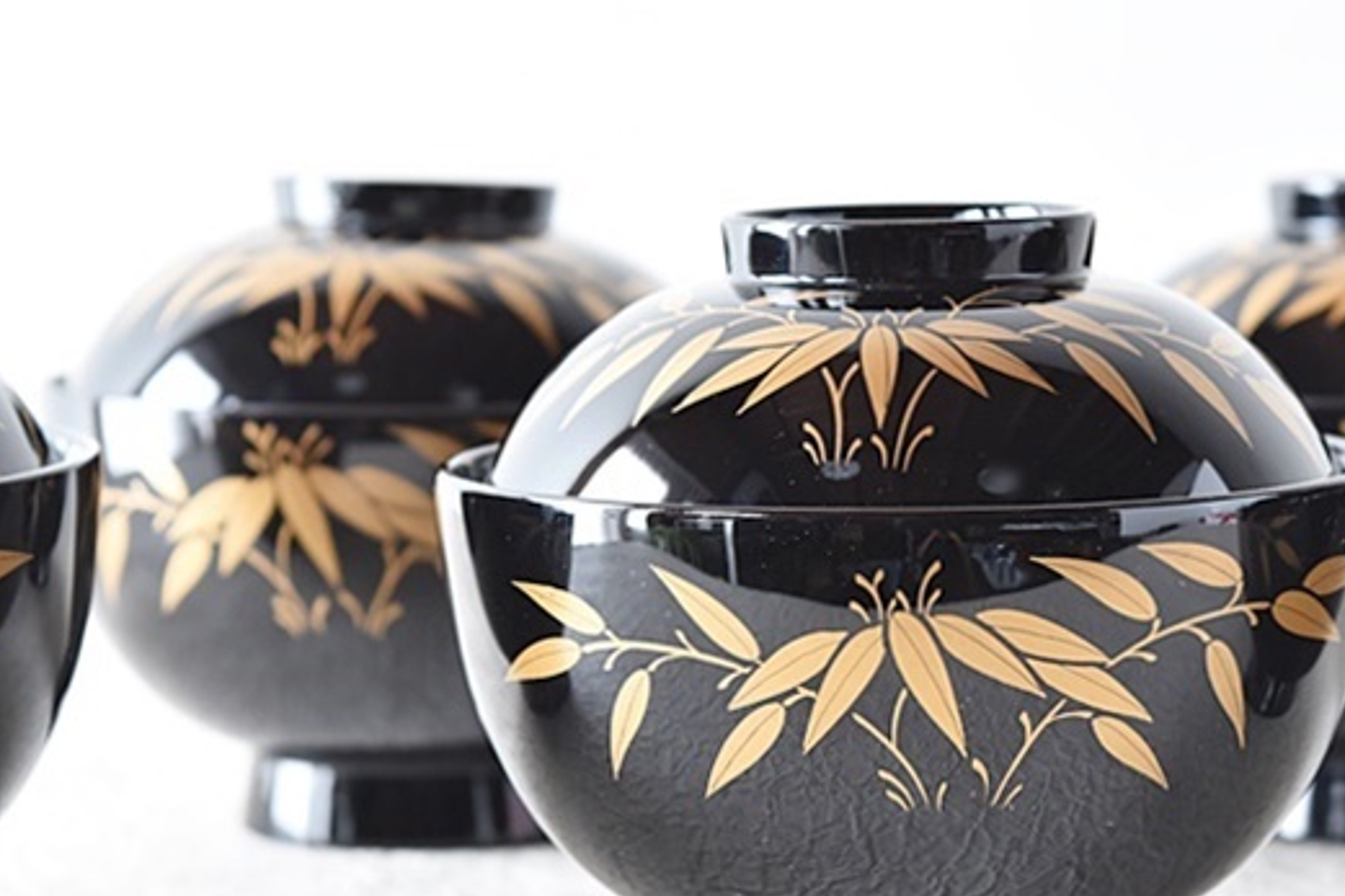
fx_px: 4734
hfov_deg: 16.1
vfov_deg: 10.8
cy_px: 636
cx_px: 927
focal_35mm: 127
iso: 800
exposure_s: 1/2
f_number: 6.3
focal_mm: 55
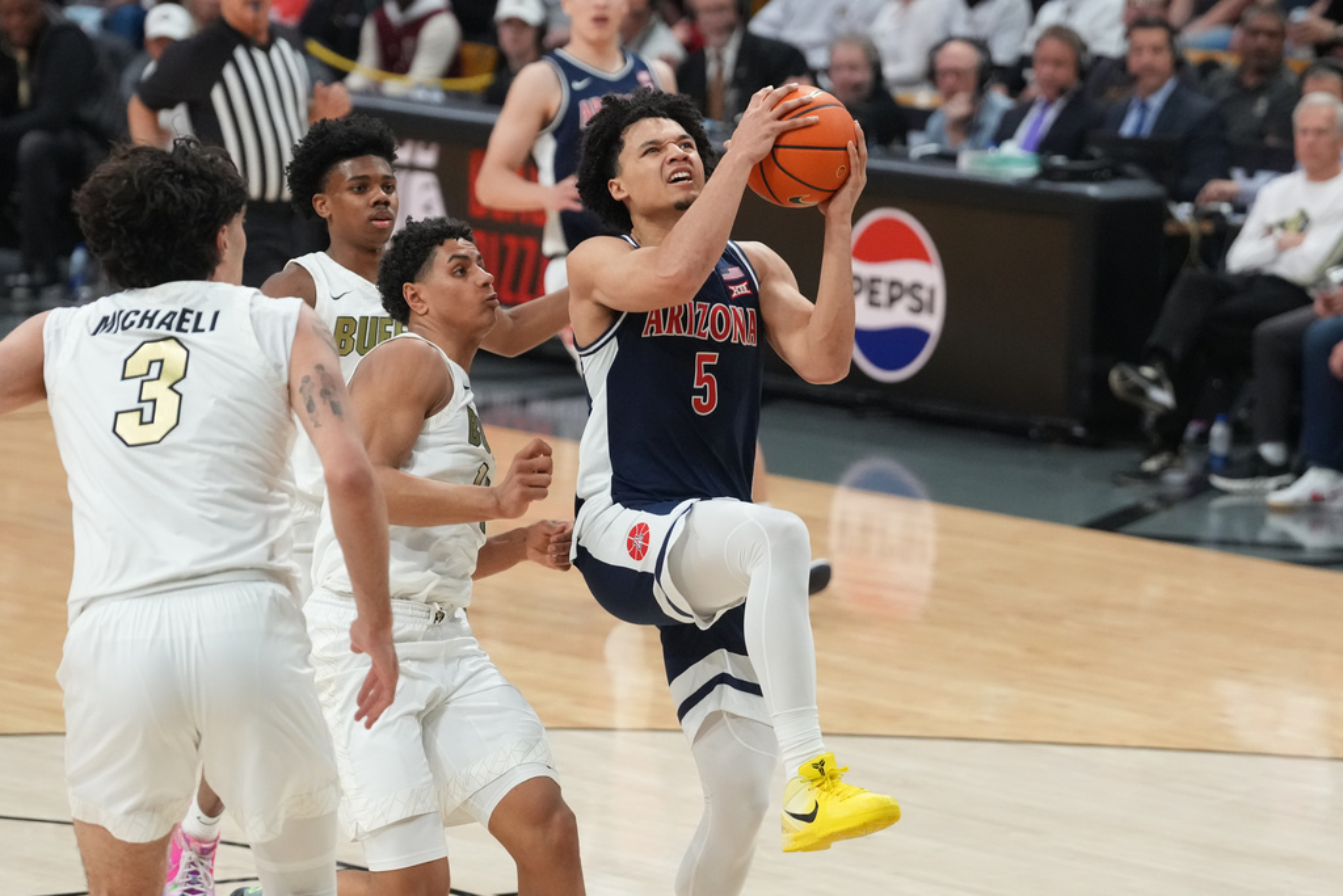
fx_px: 8171
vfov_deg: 6.3
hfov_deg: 9.4
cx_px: 672
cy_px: 448
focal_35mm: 219
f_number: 3.2
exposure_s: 1/2000
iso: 5000
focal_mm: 146
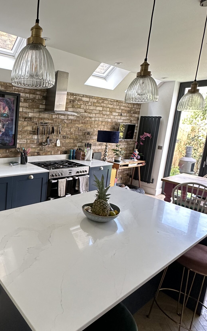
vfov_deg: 77.0
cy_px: 153
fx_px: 208
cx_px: 15
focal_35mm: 23
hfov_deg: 46.9
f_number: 2.2
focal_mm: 2.22
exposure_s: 1/99
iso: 160
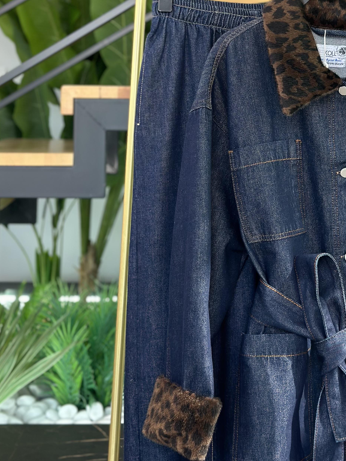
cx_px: 218
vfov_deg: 24.6
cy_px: 92
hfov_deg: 18.9
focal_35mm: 78
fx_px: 1039
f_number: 1.78
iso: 80
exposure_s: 1/139
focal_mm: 6.86
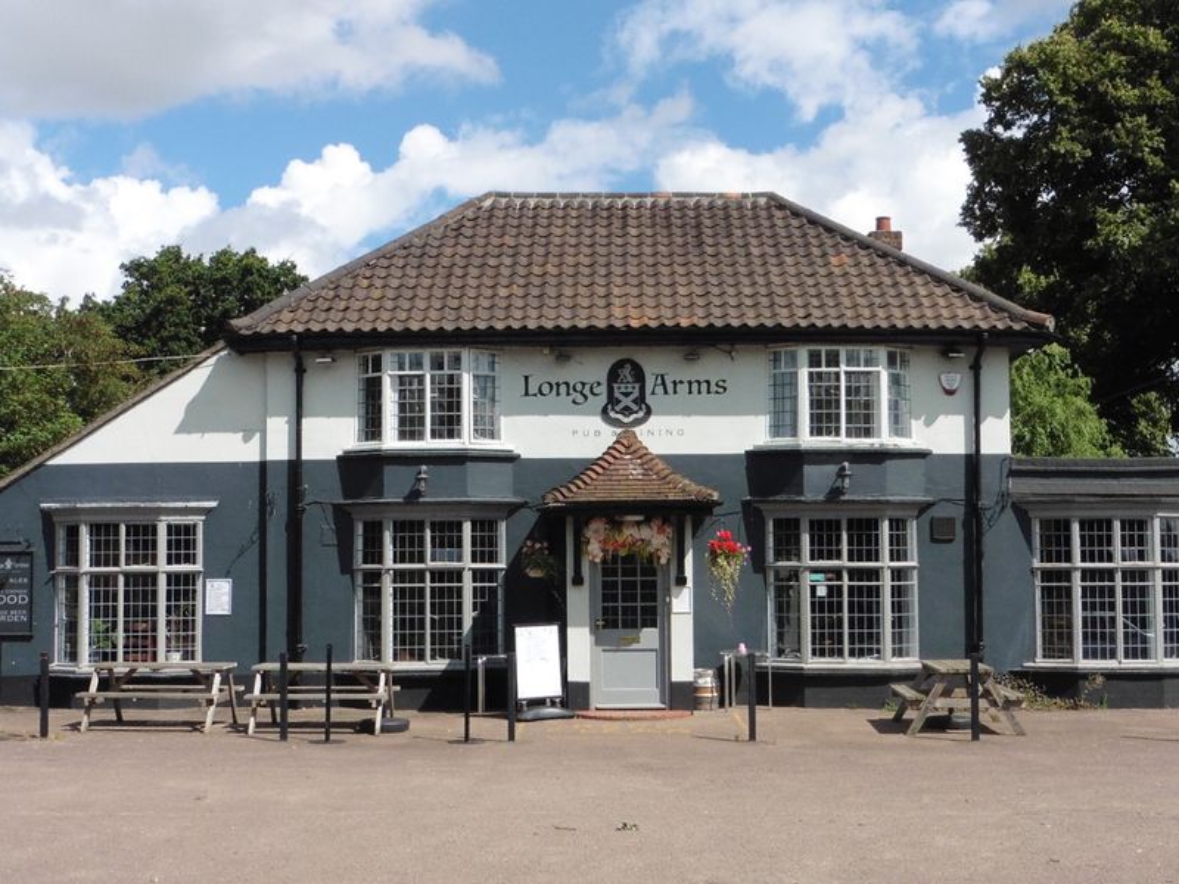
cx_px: 590
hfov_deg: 58.4
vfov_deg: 45.4
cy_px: 442
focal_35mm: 31
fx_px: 1056
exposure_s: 1/1000
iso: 100
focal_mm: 5.4
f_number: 4.5
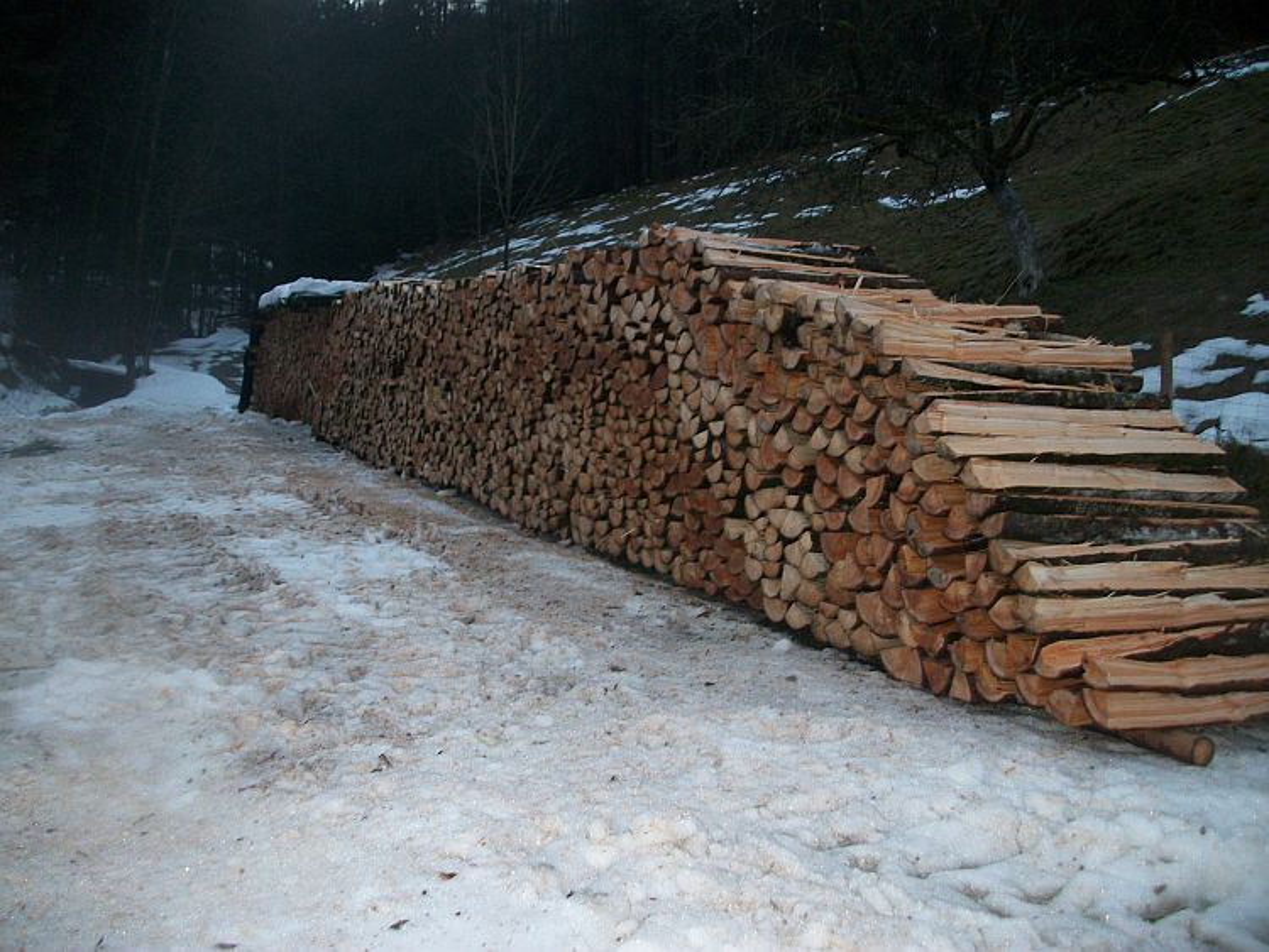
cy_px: 476
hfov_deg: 58.3
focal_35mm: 31
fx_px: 1137
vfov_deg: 45.5
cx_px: 634
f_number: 2.9
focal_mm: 5.7
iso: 154
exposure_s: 1/40
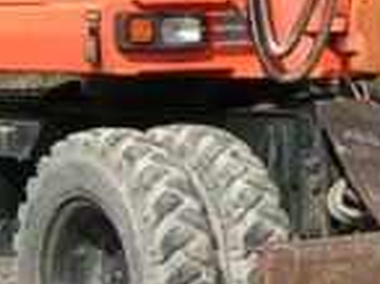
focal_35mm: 192
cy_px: 10
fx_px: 2104
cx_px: 705
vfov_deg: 7.7
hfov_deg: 9.7
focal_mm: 5.4
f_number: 4.8
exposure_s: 1/343
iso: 50
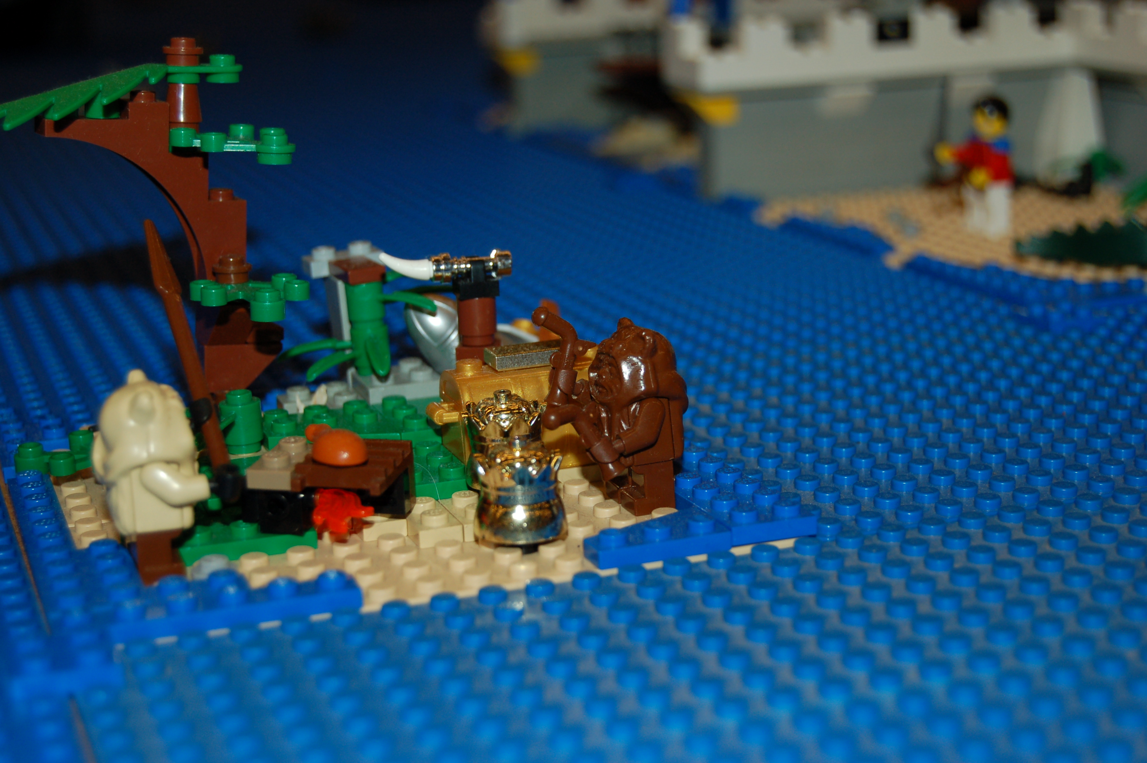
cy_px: 382
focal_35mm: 63
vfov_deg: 21.5
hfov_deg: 31.9
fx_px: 2005
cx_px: 574
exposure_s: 1/60
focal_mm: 42
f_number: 5.3
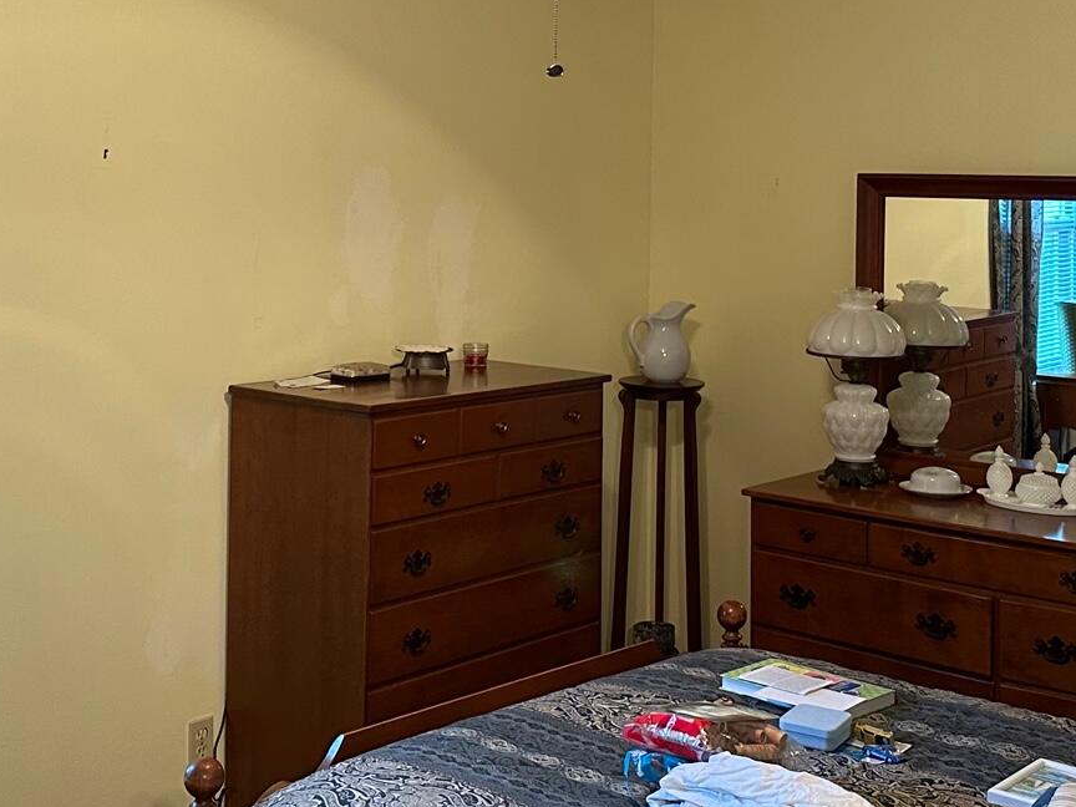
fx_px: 1741
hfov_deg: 34.3
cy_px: 178
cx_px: 540
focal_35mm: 56
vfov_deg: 25.7
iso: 320
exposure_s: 1/60
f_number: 1.78
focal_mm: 6.86
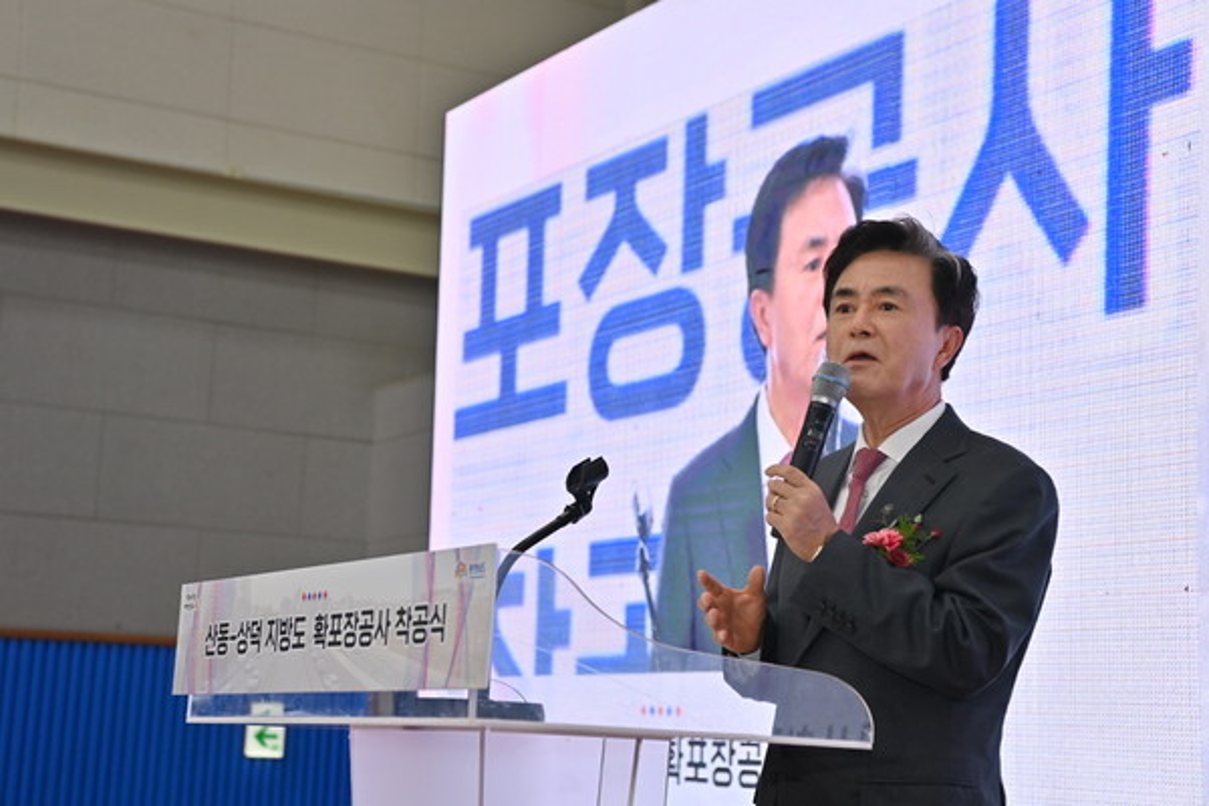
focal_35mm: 70
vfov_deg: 19.5
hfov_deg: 28.8
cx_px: 604
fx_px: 2351
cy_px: 403
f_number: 5
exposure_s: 1/250
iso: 640
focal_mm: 70
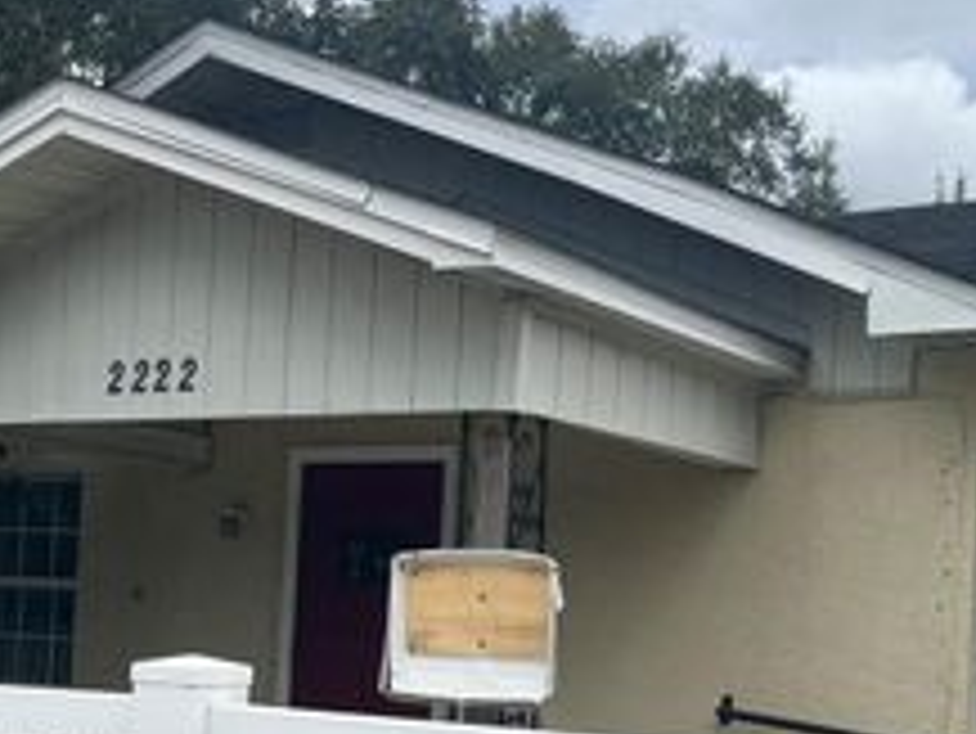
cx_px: 688
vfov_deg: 24.0
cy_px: 592
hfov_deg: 31.8
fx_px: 1693
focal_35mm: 60
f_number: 1.6
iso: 50
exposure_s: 1/2825
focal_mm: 5.1
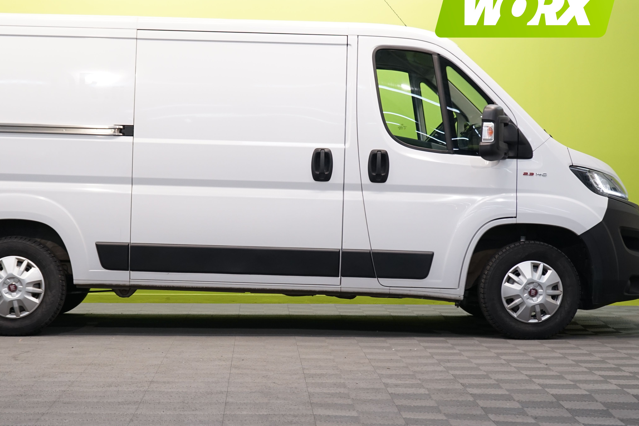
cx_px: 258
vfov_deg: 15.2
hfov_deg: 22.6
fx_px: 1597
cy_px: 198
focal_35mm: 90
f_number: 5.6
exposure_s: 1/40
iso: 640
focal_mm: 61
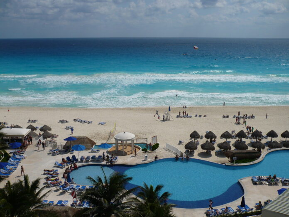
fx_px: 292
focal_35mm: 35
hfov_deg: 52.6
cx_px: 144
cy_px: 108
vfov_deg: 40.7
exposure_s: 1/1000
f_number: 8
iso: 100
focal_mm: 5.8
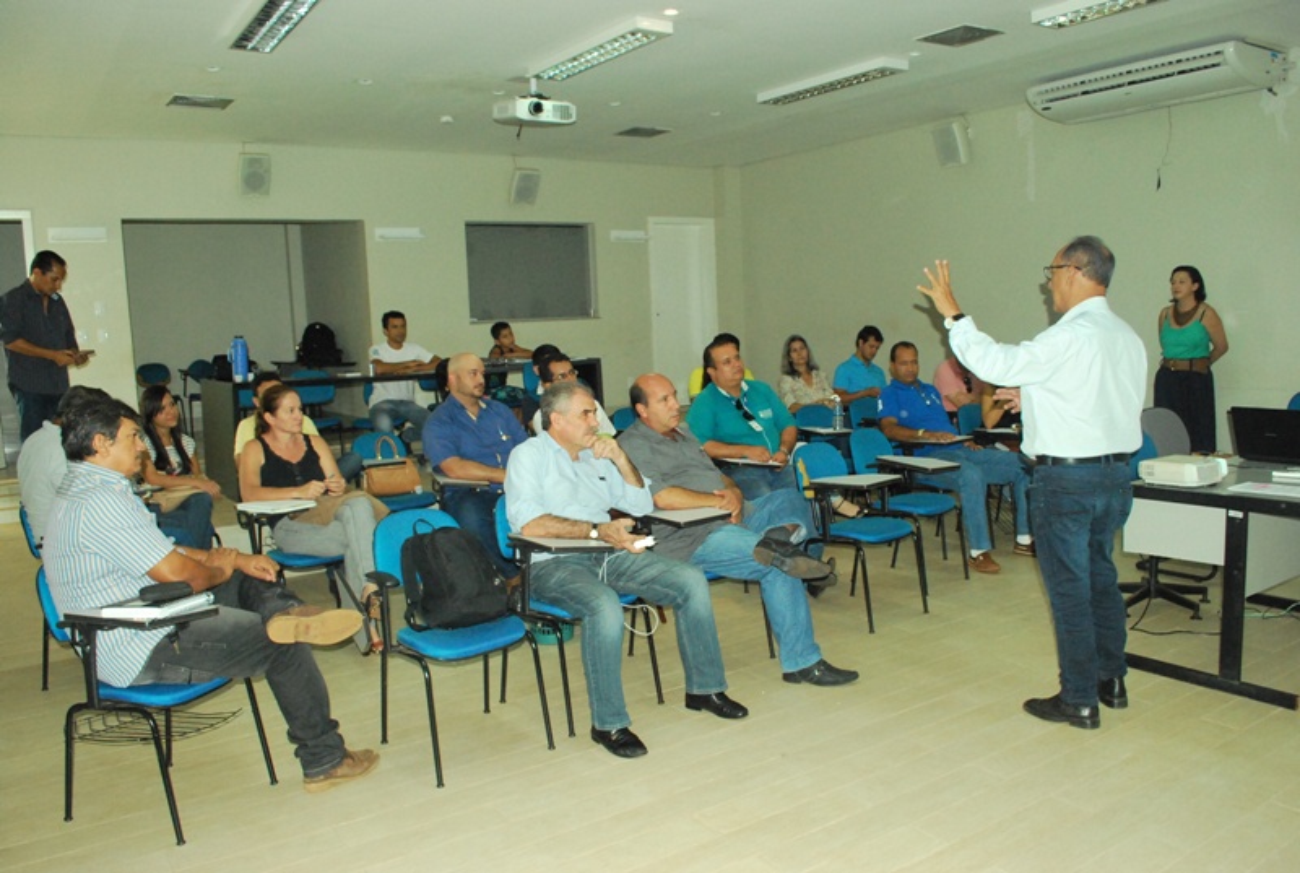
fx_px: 977
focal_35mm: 27
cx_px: 650
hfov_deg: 67.3
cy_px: 436
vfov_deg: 48.1
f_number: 7.1
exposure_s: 1/160
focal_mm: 18
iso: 1600
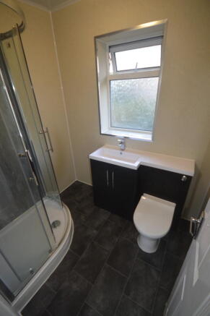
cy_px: 158
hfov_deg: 77.3
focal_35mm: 15
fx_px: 131
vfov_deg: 100.4
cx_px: 105
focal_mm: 10
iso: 560
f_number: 4
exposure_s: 1/60
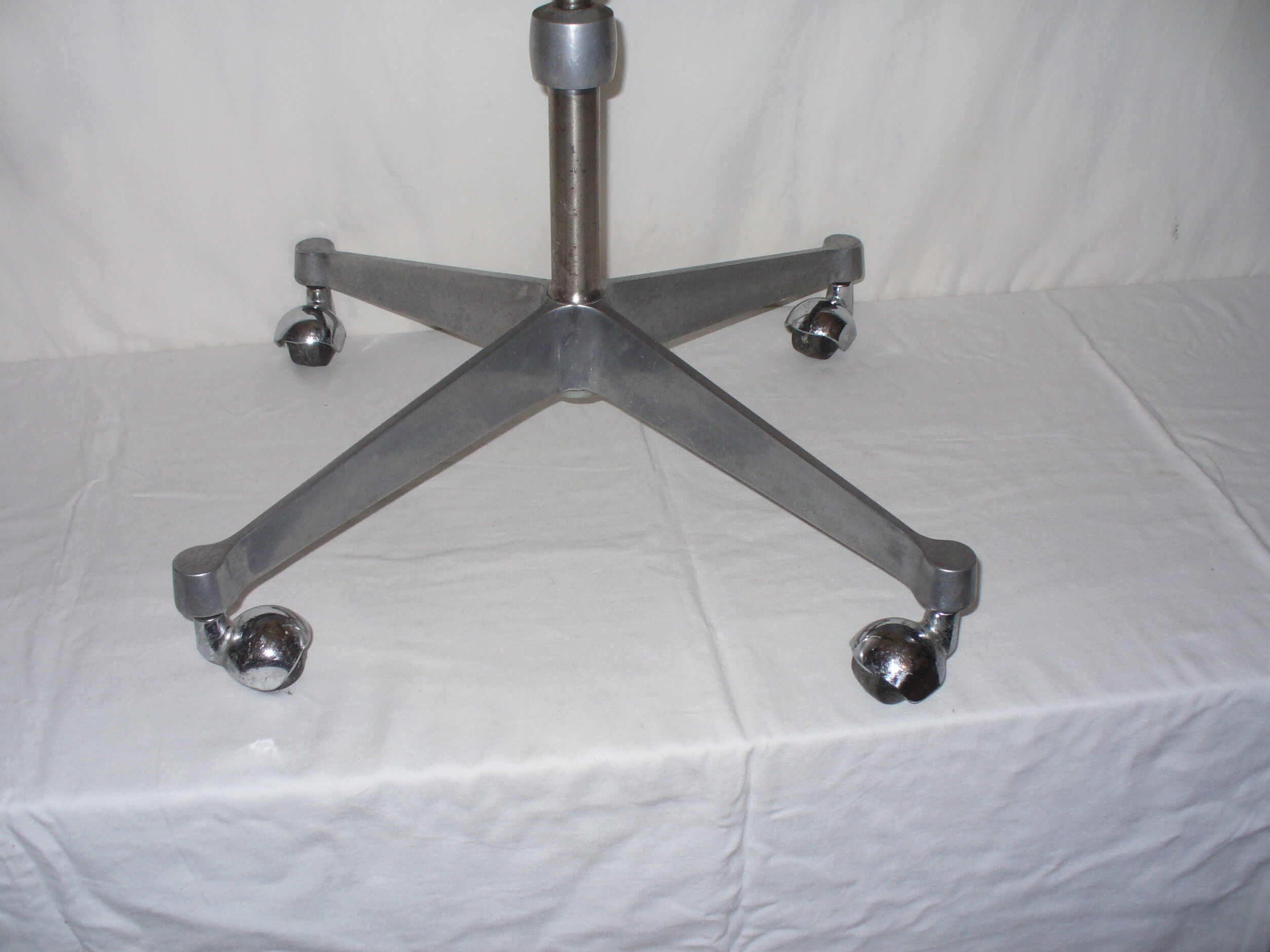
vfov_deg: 37.7
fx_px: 1394
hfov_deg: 49.0
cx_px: 642
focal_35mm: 38
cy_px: 465
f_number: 2.8
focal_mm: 6.1
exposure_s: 1/30
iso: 100
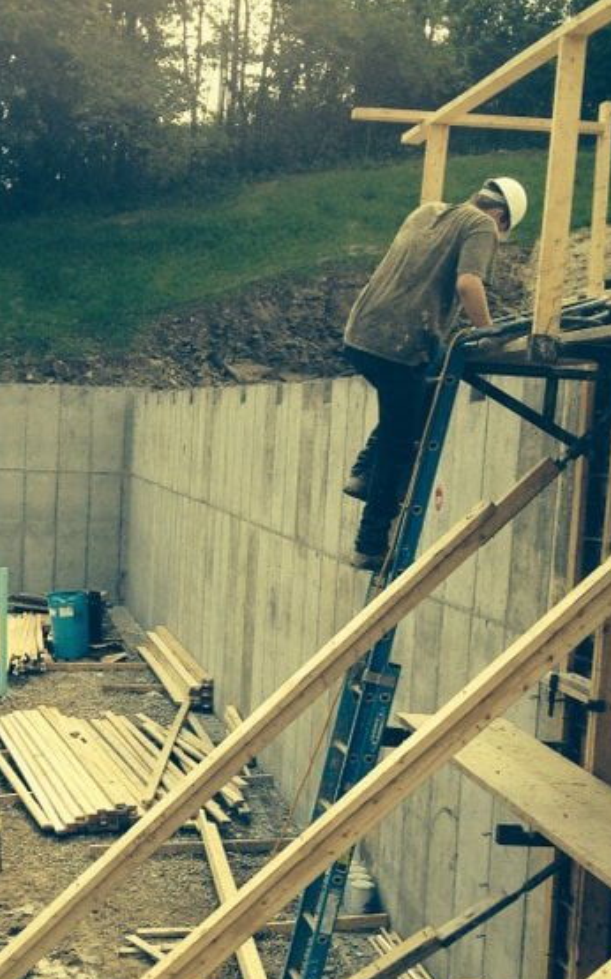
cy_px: 641
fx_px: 1786
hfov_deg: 19.0
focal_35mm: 67
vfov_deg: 30.4
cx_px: 39
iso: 50
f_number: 2.4
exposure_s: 1/1004
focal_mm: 4.28
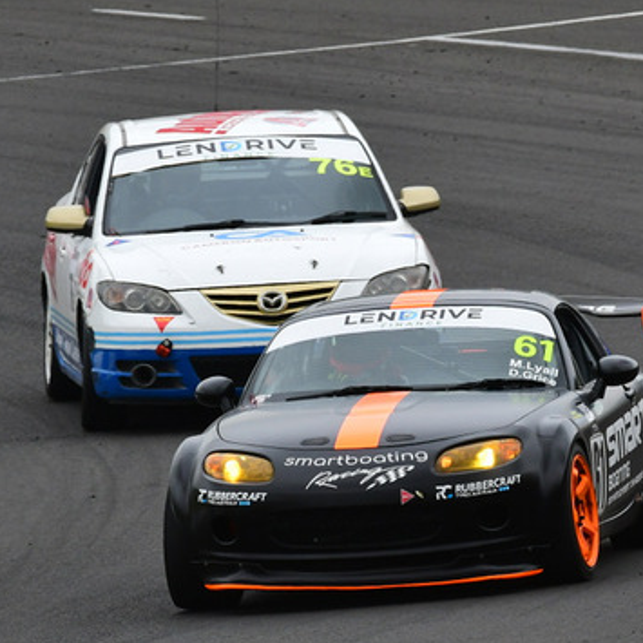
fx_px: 21772
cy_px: 293
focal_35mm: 1036
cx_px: 357
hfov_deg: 1.7
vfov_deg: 1.7
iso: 800
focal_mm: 360
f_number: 11
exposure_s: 1/640
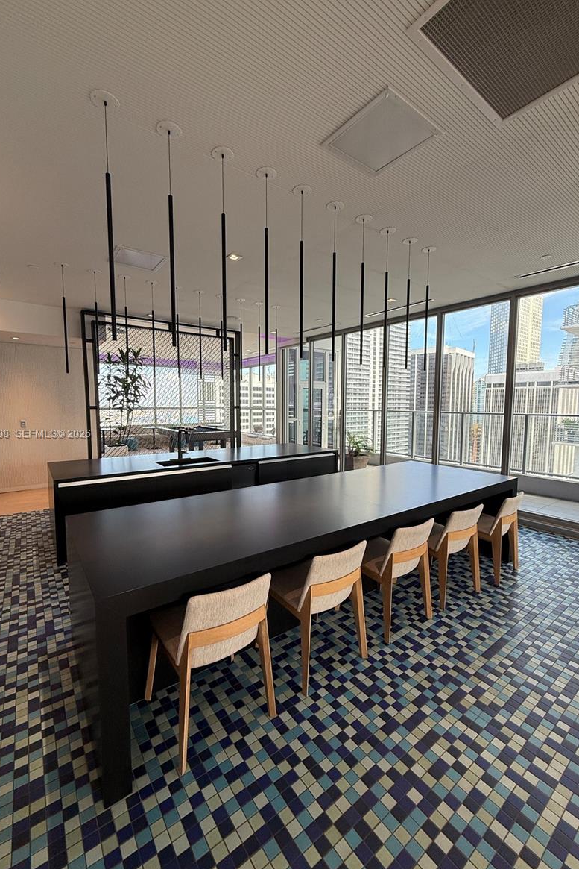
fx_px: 362
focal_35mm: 15
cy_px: 435
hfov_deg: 77.3
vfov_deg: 100.4
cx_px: 288
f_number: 2.2
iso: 80
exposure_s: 1/120
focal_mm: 2.22
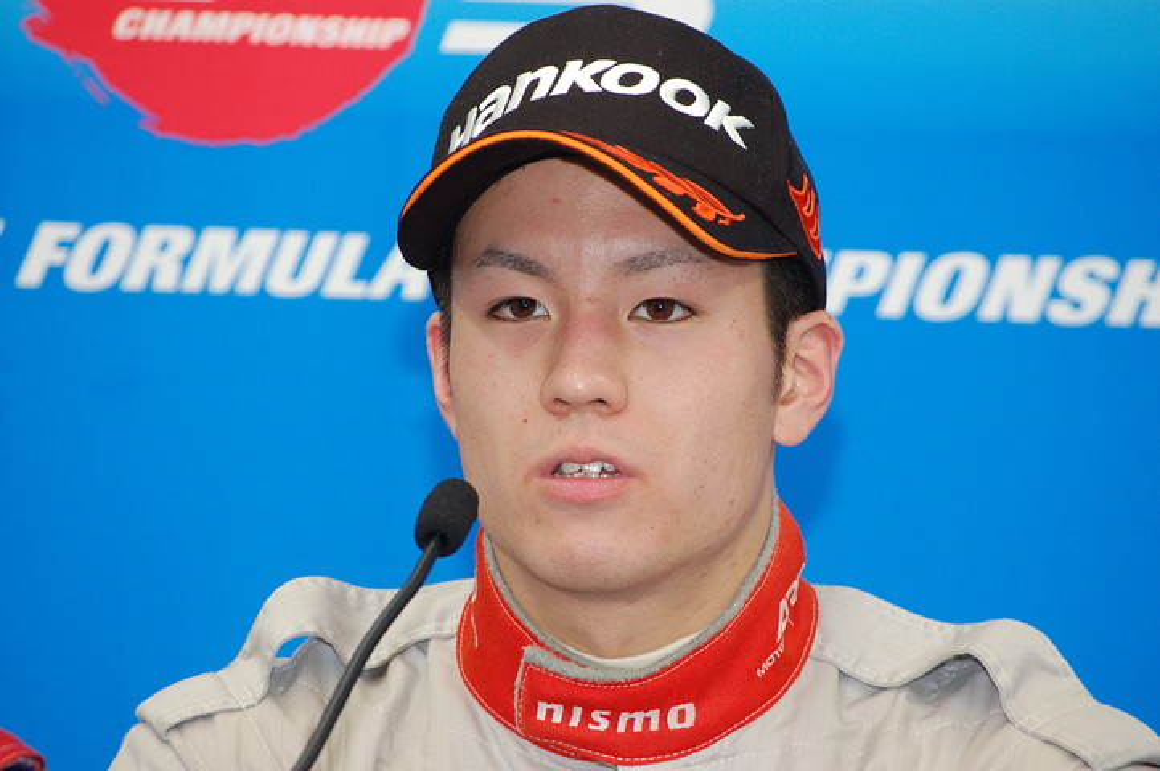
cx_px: 580
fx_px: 8450
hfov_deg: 7.9
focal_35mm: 262
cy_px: 386
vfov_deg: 5.2
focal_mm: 175
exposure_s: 1/60
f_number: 8
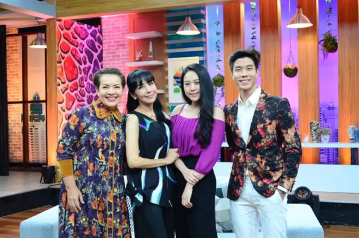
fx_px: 507
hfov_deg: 39.0
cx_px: 180
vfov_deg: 26.3
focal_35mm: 51
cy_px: 119
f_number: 3.8
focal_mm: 34
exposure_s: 1/125
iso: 1250
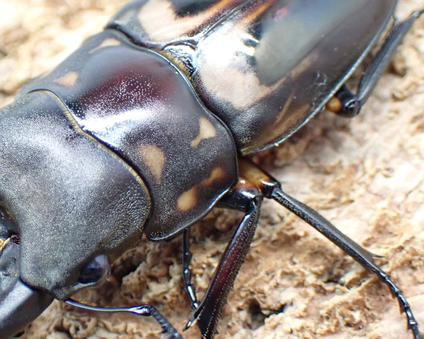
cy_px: 153
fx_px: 1117
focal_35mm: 89
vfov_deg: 17.3
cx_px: 107
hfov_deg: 21.3
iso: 800
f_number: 3.5
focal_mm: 10.35
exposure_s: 1/60
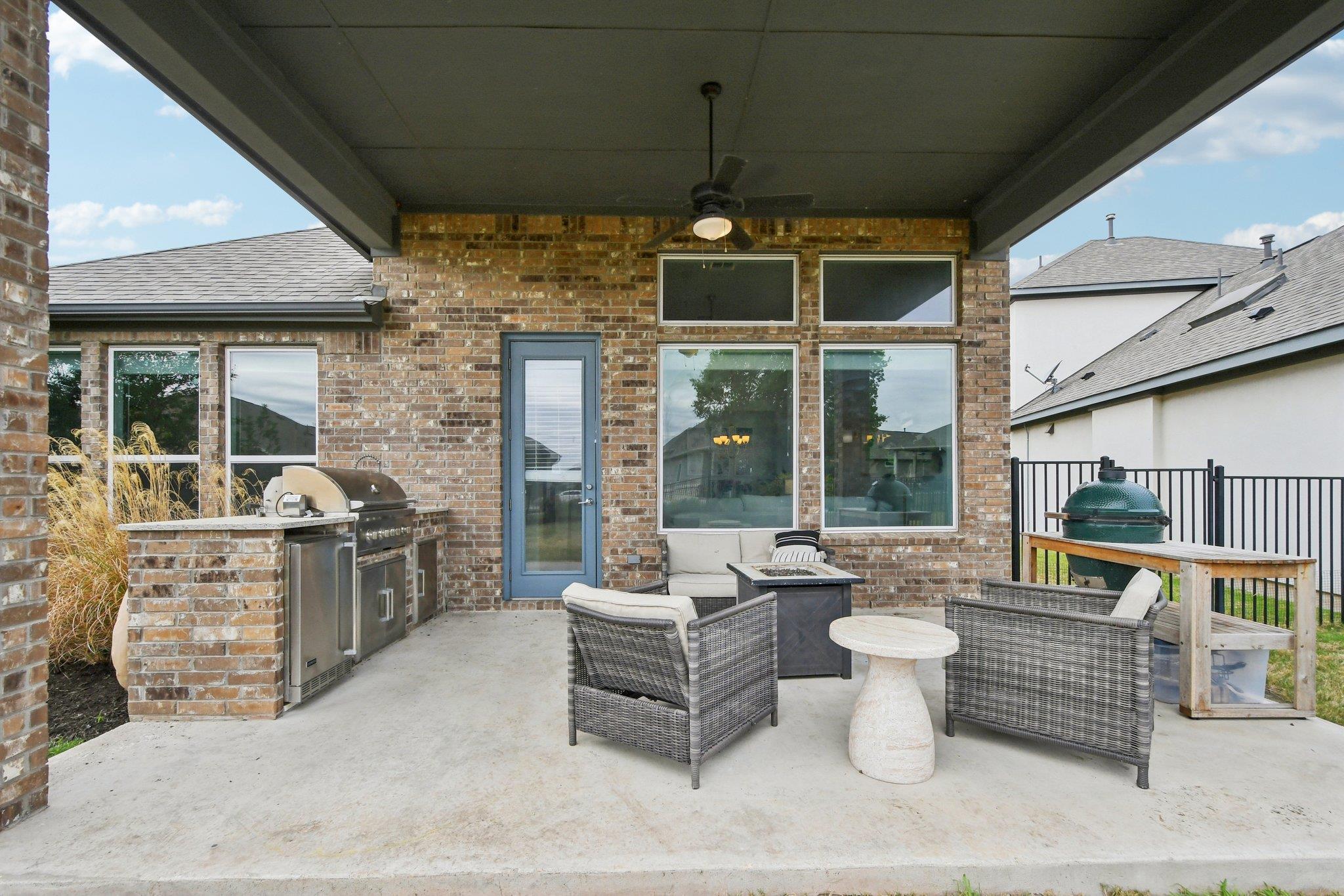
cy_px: 448
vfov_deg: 77.3
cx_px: 672
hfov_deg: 100.4
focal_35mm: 15
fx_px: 560
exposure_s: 1/500
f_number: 8
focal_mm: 10
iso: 400
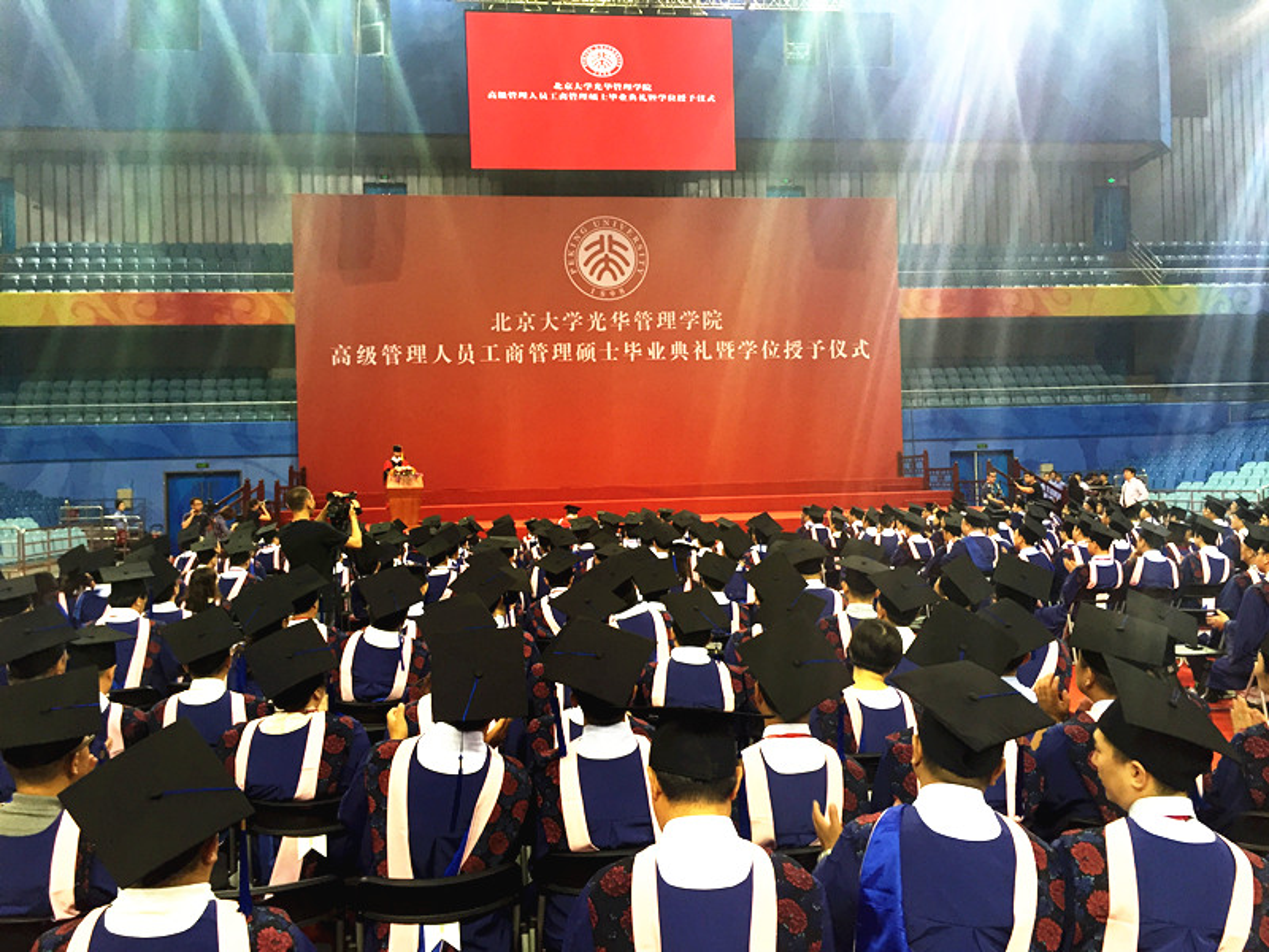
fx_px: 1063
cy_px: 476
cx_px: 634
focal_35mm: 29
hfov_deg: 61.7
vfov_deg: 48.2
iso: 40
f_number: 2.2
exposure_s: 1/30
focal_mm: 4.15
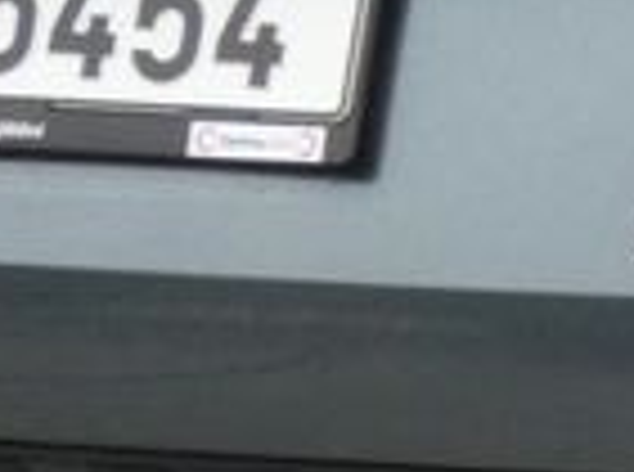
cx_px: 1093
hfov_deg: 3.7
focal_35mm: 539
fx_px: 9847
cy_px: 85
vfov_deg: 2.7
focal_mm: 13.3
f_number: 5.6
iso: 400
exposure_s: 1/80
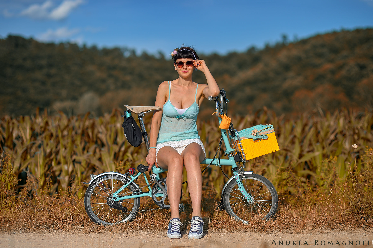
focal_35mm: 85
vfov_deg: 16.1
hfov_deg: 23.9
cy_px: 124
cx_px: 186
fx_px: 880
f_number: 2
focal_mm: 85
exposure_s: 1/6400
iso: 100
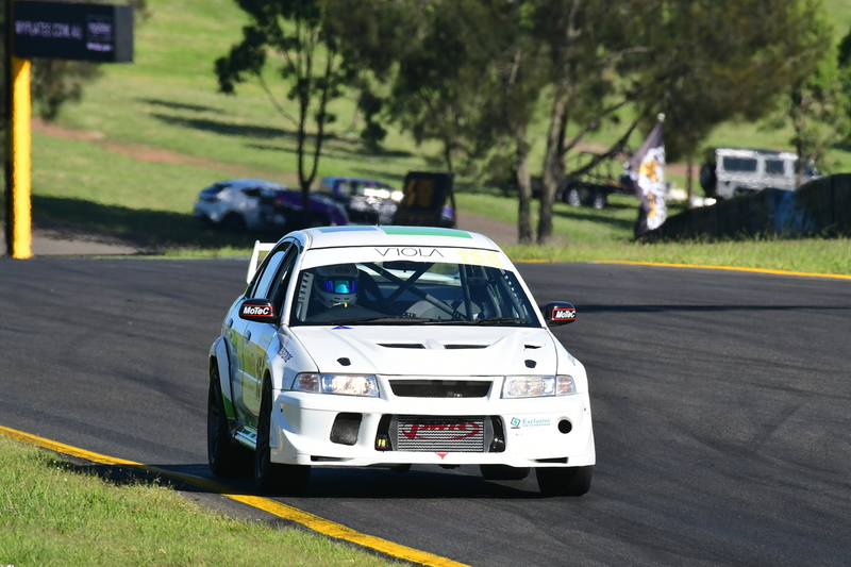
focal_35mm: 750
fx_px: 17724
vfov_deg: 1.8
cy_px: 284
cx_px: 426
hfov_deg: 2.8
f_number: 11
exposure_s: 1/640
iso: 500
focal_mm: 500
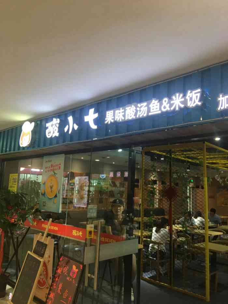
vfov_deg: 61.7
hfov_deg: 48.2
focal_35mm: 29
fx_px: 255
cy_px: 152
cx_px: 114
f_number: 2.2
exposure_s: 1/17
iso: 50
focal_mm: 4.15
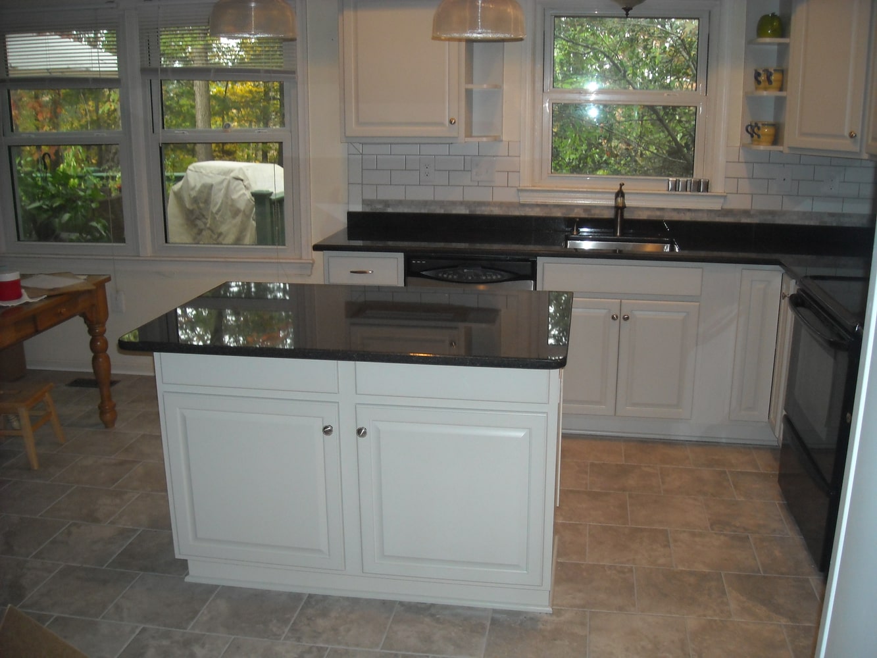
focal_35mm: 35
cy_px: 329
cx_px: 438
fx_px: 887
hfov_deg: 52.6
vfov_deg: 40.7
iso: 200
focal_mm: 5.7
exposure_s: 1/60
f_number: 2.8
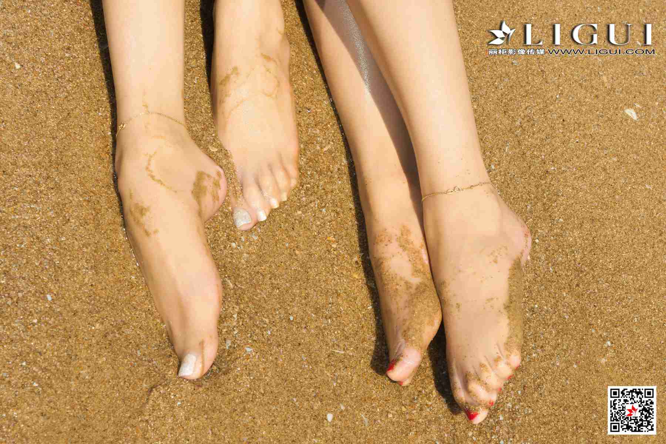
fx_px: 1295
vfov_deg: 19.5
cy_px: 222
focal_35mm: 70
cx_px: 333
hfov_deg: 28.8
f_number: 16
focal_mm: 70
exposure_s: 1/125
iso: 125
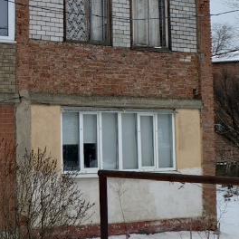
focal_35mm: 100
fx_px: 781
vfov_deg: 17.3
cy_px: 74
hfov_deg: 14.8
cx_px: -213
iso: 72
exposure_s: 1/164
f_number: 1.57
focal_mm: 6.54
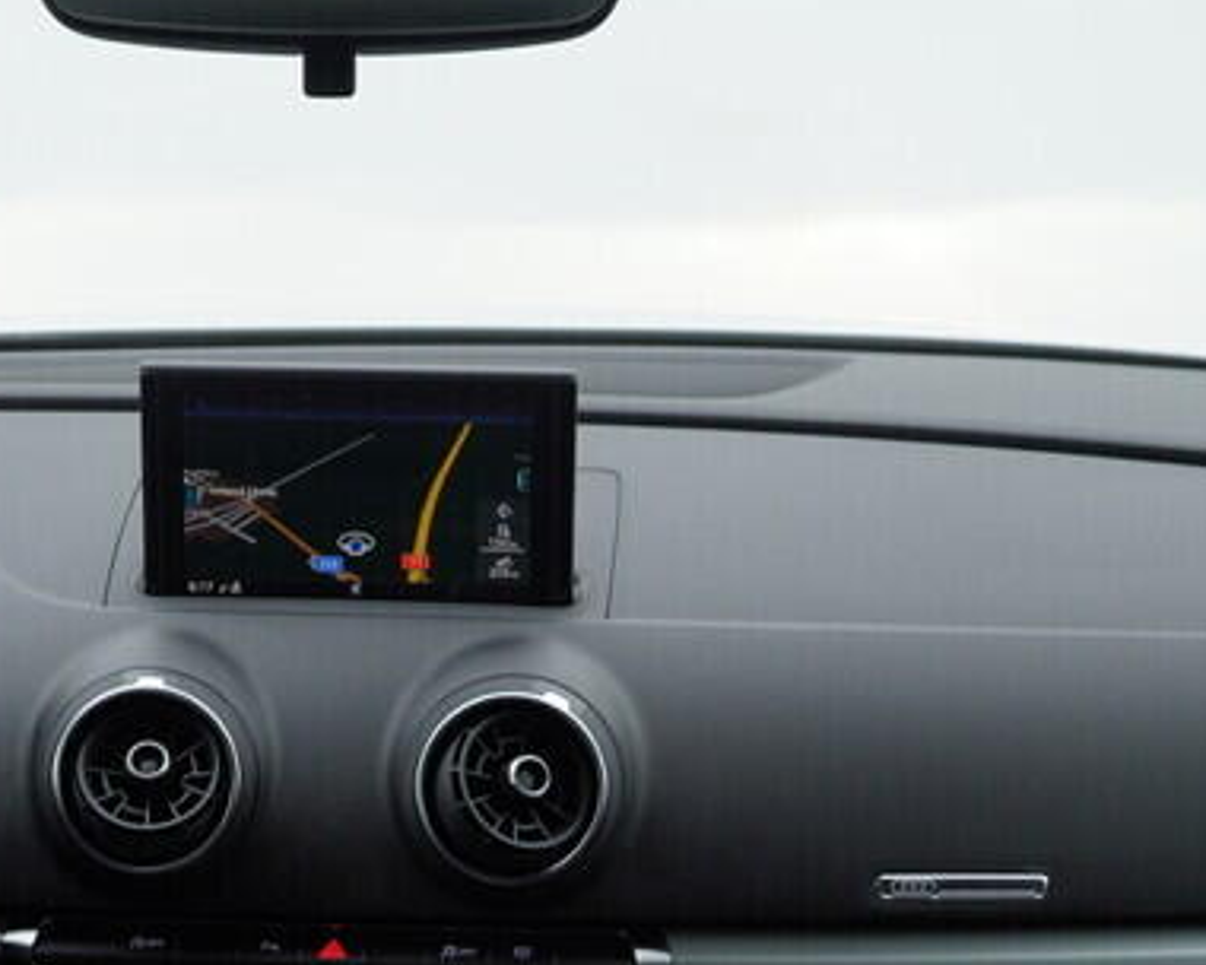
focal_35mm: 91
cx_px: 362
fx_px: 3248
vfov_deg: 16.5
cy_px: 967
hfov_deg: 20.9
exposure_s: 1/60
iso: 125
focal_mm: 24
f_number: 3.5
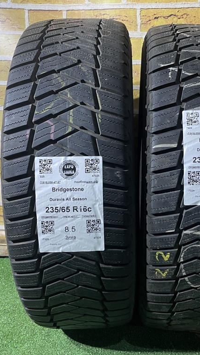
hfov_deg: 30.8
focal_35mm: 38
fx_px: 358
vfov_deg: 52.8
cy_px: 177
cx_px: 140
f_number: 1.6
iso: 200
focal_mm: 4.2
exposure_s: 1/50
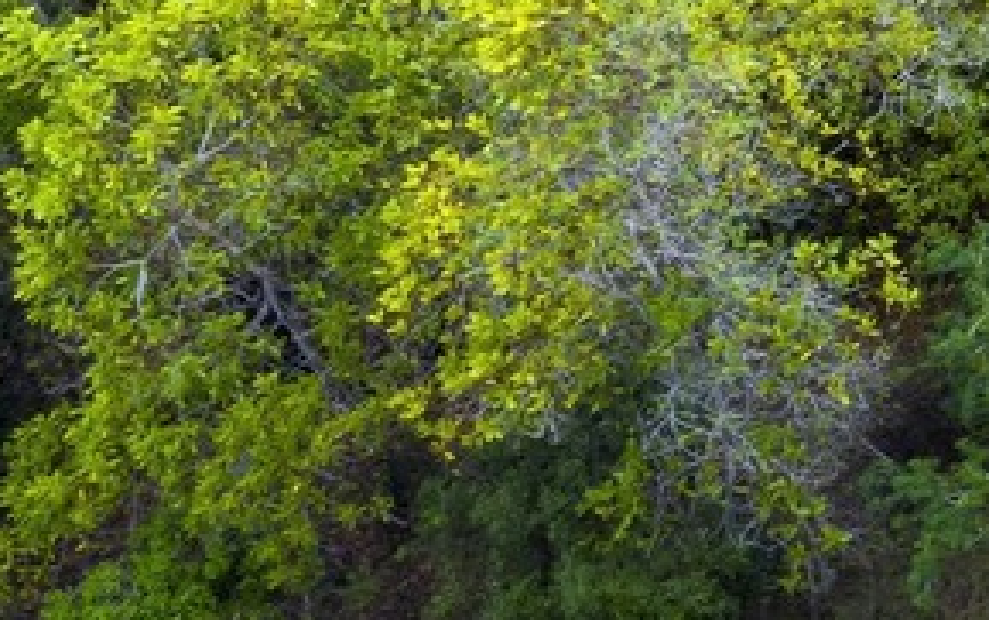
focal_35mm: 158
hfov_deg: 10.8
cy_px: -447
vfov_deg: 8.1
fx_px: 4261
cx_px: 2532
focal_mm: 10.3
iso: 120
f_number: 8
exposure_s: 1/30
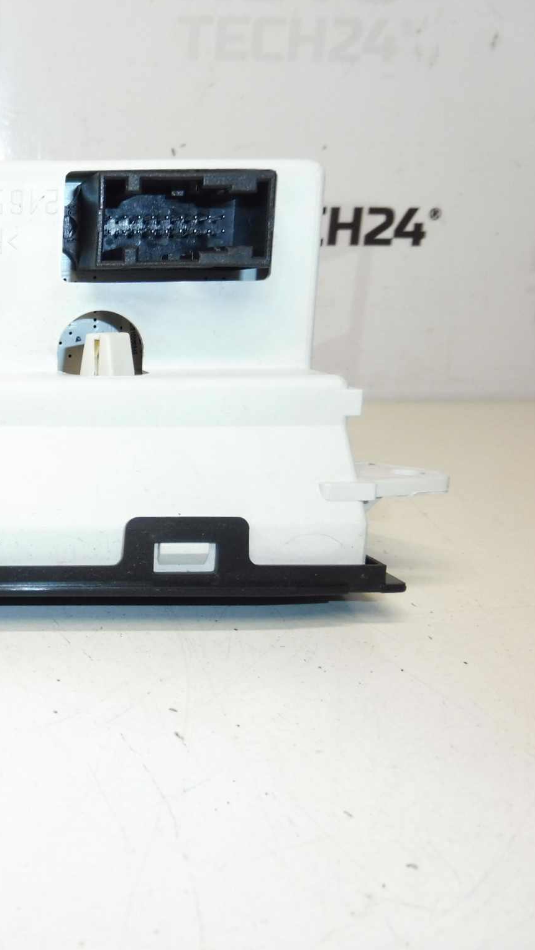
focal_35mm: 35
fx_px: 882
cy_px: 474
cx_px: -83
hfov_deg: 29.6
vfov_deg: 56.6
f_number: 3.5
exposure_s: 1/200
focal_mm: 4.3
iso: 200
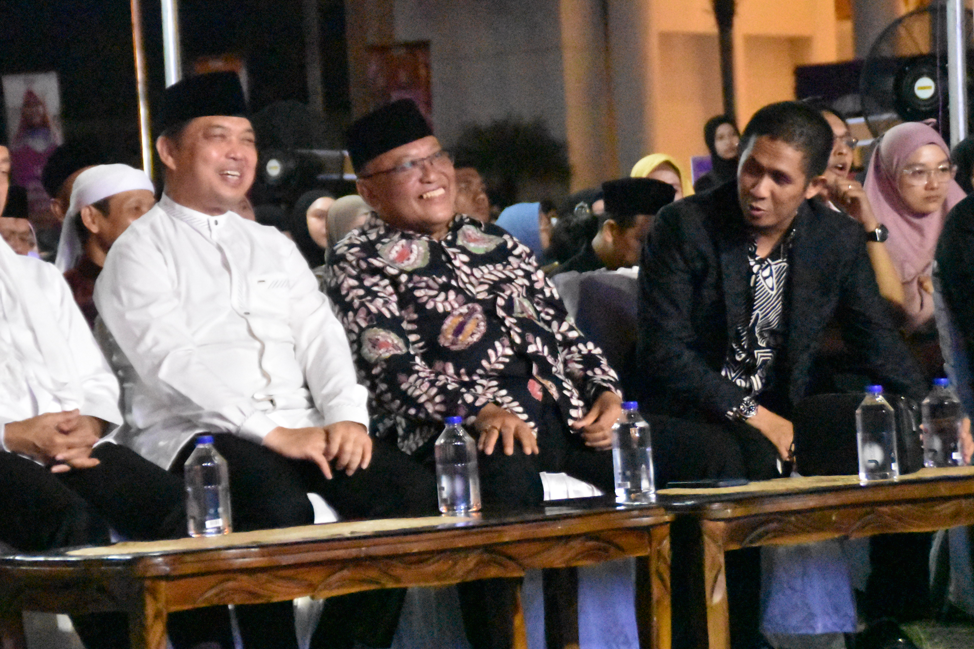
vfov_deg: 9.2
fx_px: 4022
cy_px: 336
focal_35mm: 149
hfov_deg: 13.8
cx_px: 383
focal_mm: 75
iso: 25600
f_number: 6.3
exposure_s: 1/200
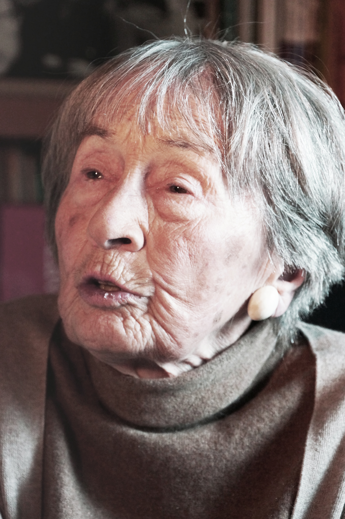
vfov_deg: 11.4
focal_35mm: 180
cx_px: 172
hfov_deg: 7.6
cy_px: 260
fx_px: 2593
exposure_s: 1/160
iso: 3200
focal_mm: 120
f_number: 6.3
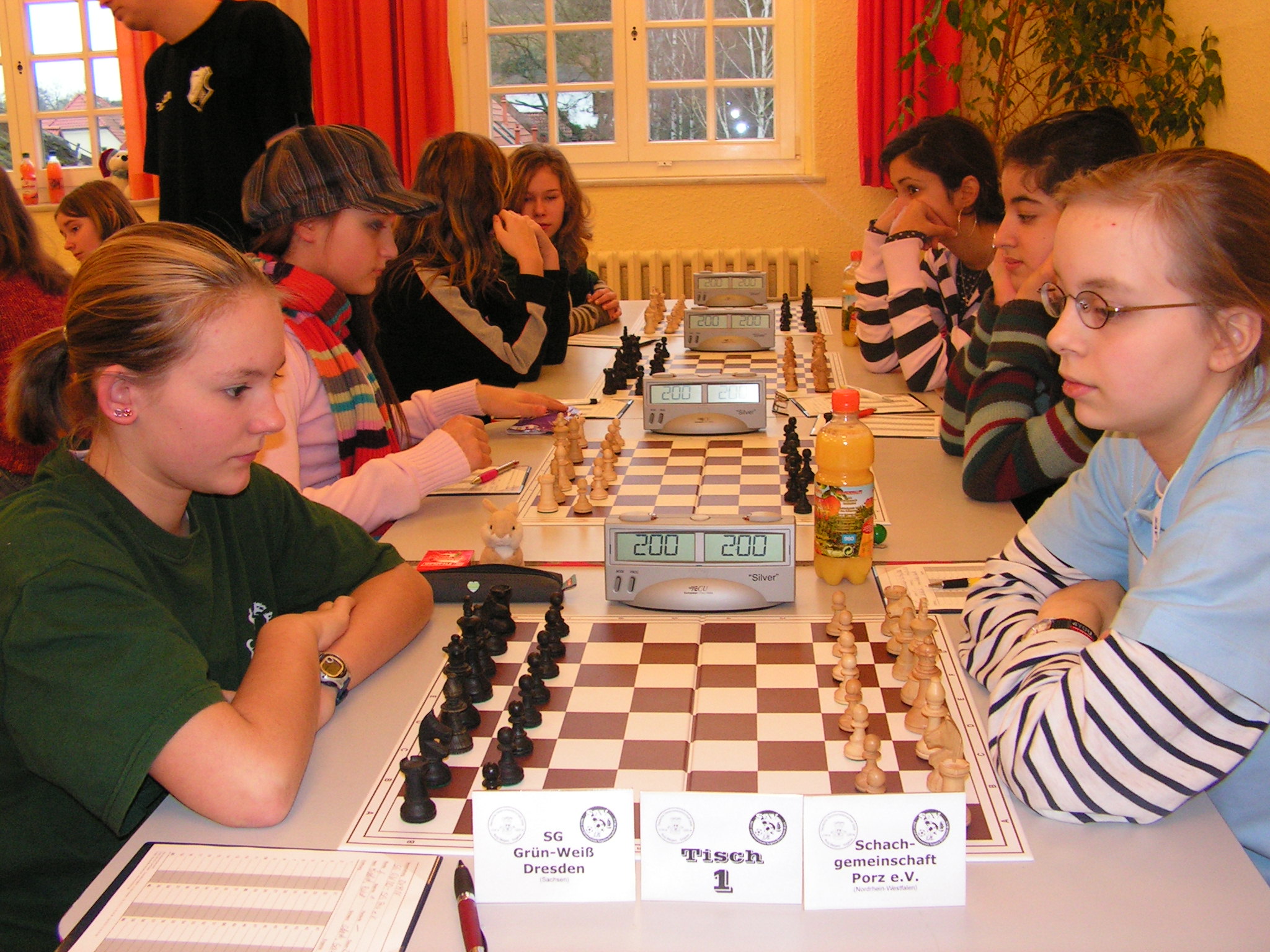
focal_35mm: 36
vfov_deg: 39.7
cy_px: 476
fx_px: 1321
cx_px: 635
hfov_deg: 51.4
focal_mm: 6
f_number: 3.2
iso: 200
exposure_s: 1/40
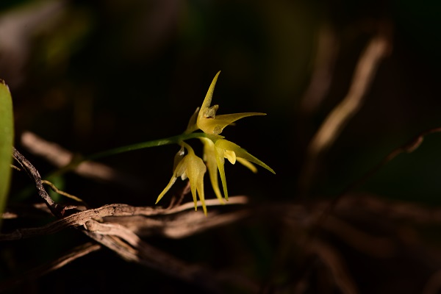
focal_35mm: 105
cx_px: 220
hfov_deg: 19.5
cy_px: 147
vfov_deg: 13.0
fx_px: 1286
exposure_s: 1/125
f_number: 10
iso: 200
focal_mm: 105
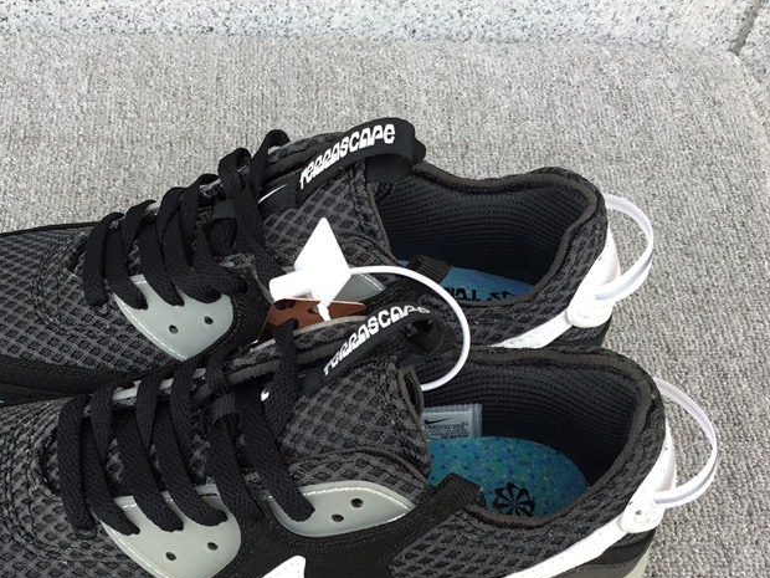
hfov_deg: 41.7
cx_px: 278
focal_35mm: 45
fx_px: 1001
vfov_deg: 32.0
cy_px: 366
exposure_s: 1/128
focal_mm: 3.3
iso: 25
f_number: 2.4
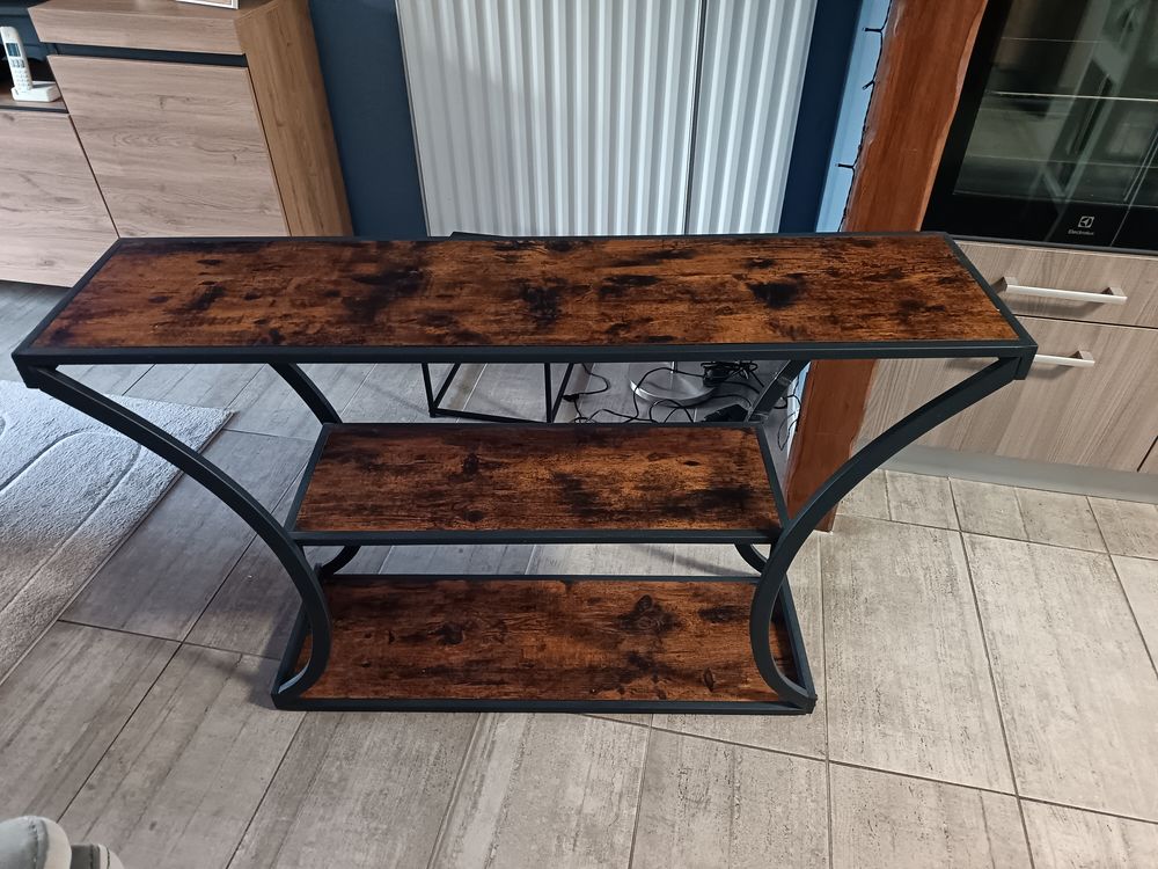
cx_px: 579
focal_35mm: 24
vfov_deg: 56.8
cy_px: 434
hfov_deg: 71.6
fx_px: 803
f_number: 1.75
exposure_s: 1/20
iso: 3611
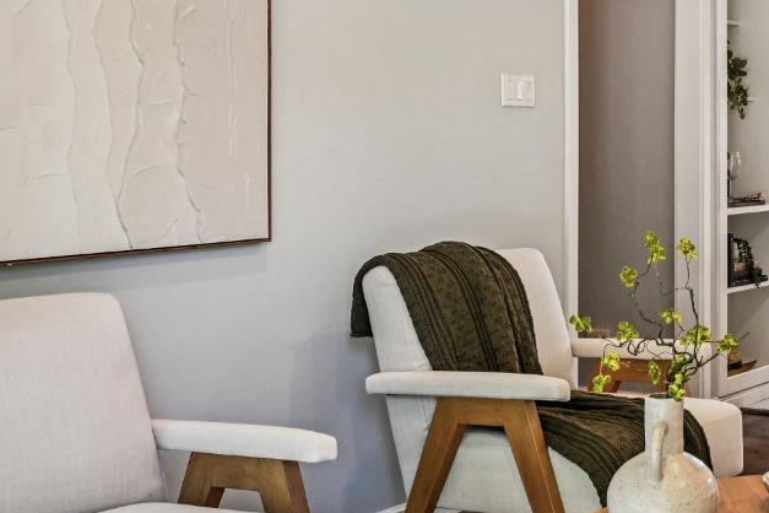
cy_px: 130
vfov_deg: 24.4
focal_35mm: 55
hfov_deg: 31.9
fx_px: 1175
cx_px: 854
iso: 1600
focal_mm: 23
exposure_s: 1/100
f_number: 13
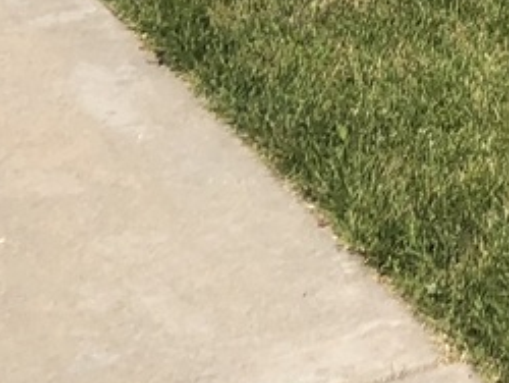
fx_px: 2370
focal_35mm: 161
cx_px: 1150
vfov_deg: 8.3
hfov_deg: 10.7
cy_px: -613
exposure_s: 1/3690
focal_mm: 3.99
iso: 20
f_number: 1.8
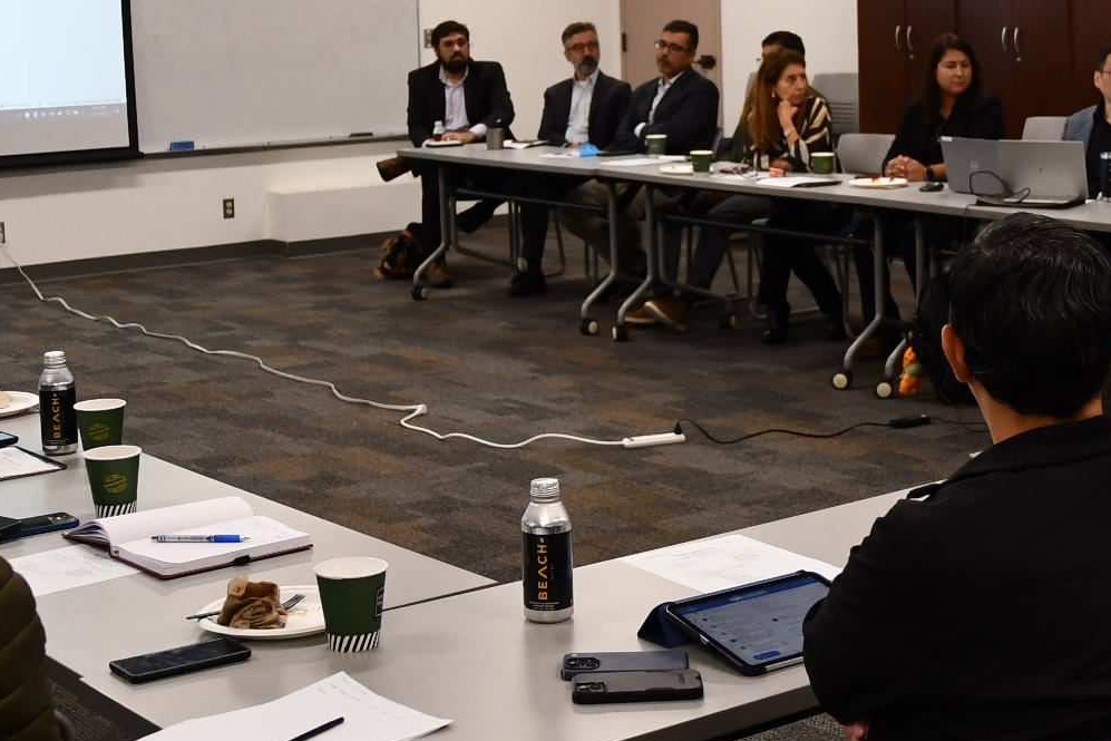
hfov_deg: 29.9
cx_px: 708
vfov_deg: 20.0
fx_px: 2068
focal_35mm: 67
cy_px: 124
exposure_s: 1/160
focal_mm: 16
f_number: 2.8
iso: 800
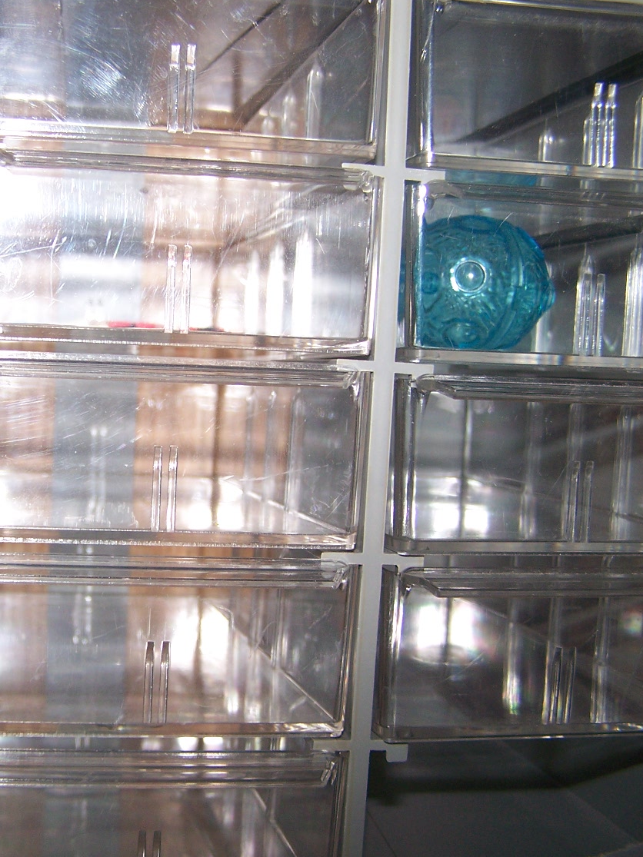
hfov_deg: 28.1
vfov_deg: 37.5
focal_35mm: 51
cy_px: 427
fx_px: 1263
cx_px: 145
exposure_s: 1/60
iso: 80
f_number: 2.8
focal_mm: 6.3
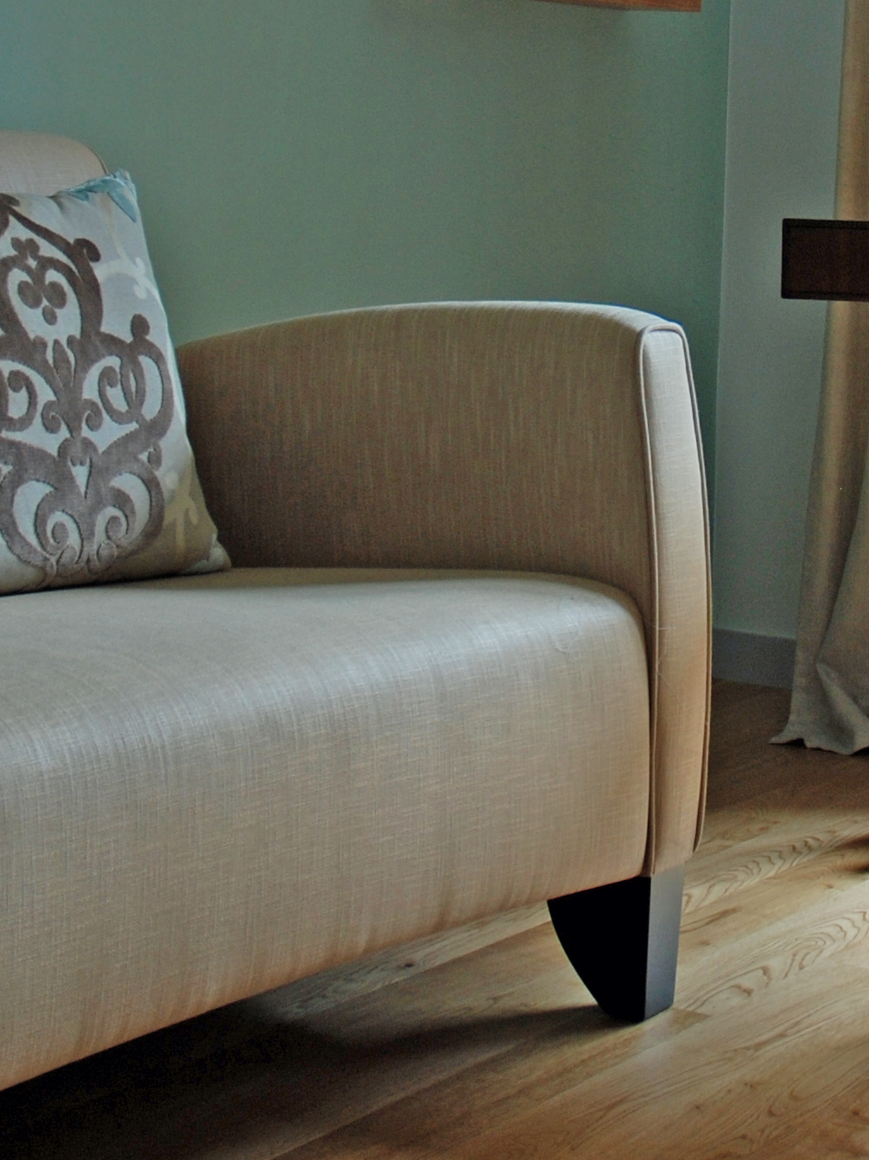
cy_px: 200
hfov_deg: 19.4
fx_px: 2511
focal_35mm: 75
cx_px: 695
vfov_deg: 25.5
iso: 125
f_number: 4.5
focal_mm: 18
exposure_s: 1/50
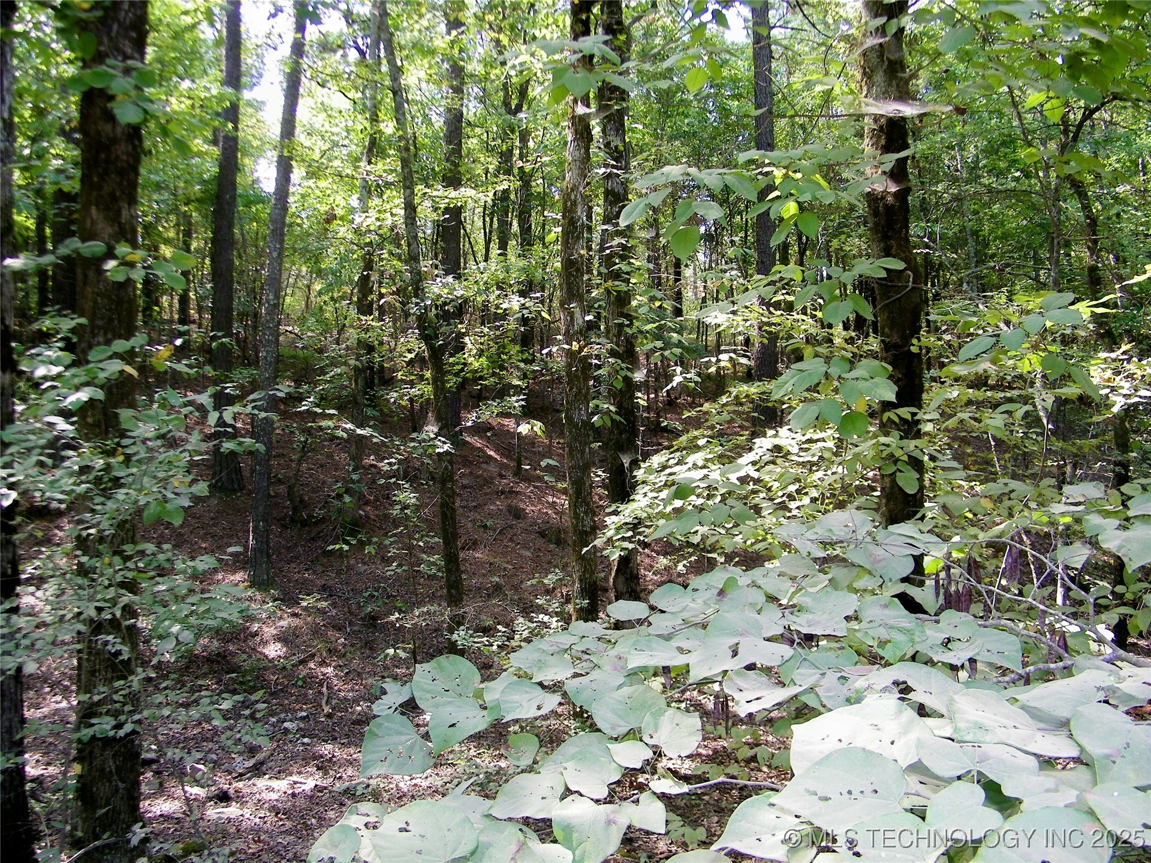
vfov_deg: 49.7
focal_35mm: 28
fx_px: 931
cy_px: 432
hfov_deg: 63.4
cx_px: 576
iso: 80
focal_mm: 5
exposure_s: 1/60
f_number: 3.5
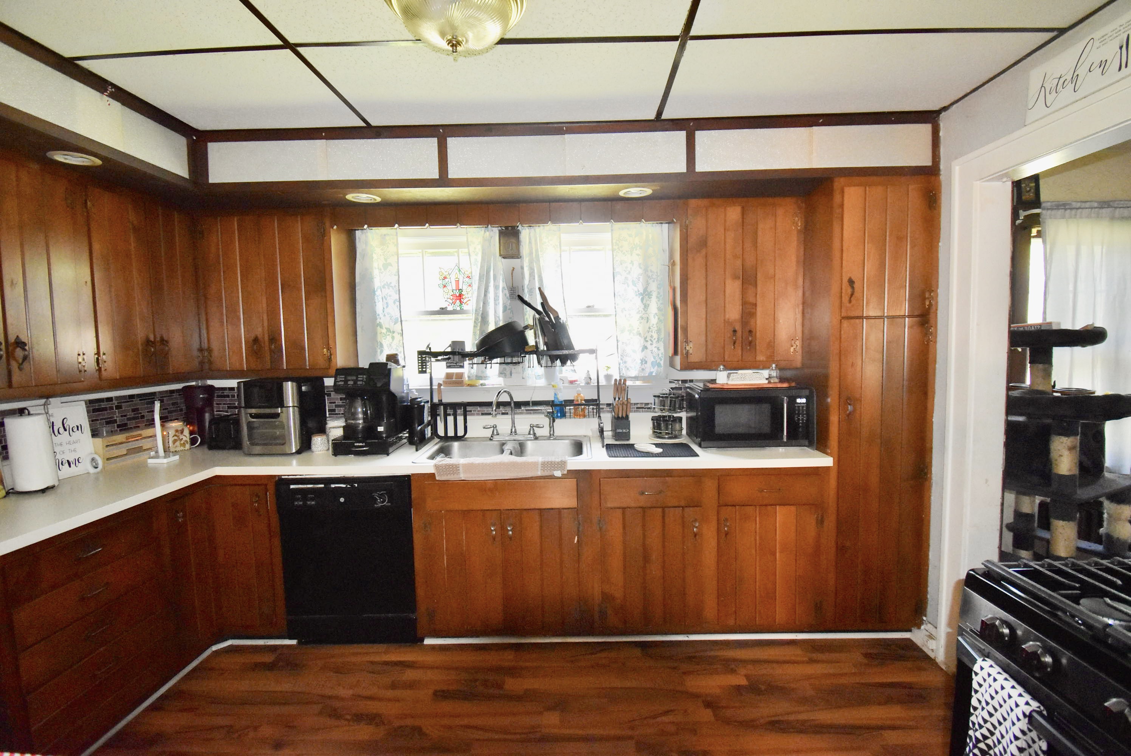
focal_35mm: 15
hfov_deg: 100.3
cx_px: 566
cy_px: 378
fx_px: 472
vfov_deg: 77.4
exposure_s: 1/125
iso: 1600
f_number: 4.5
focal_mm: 10
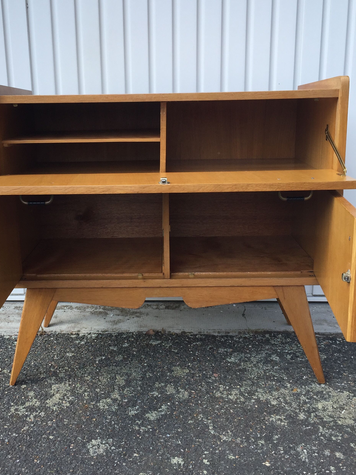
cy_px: 219
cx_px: 152
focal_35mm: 38
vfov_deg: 48.9
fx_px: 521
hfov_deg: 37.6
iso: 32
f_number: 2.2
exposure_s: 1/507
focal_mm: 4.15
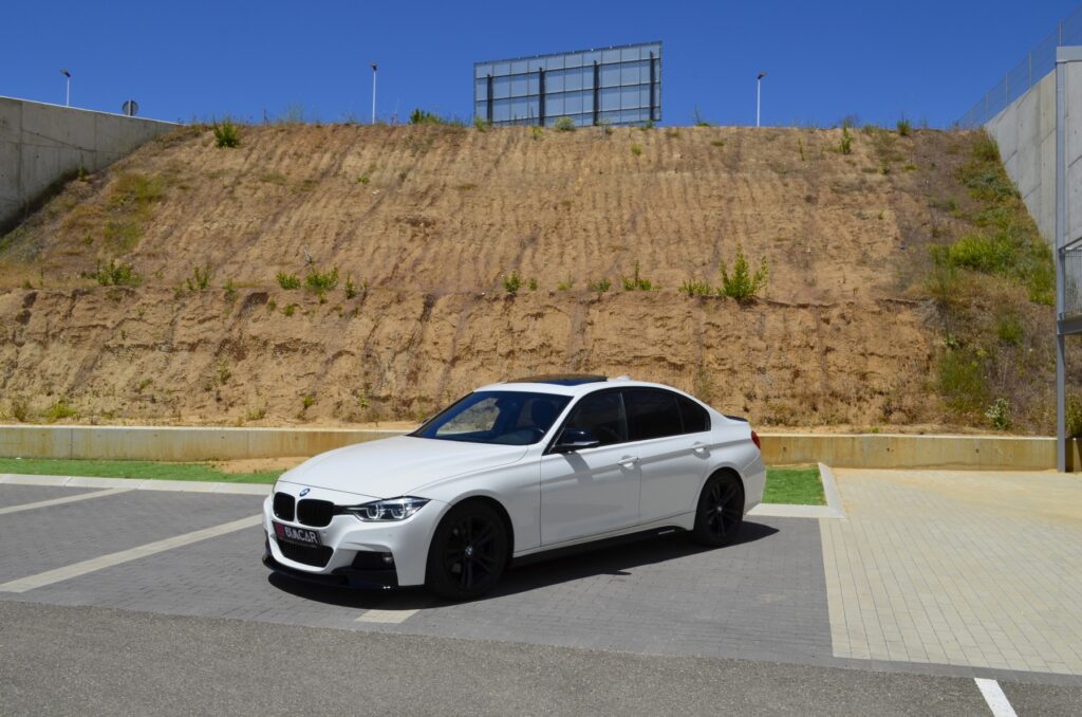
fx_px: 990
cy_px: 358
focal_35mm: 33
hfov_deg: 57.3
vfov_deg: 39.8
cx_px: 541
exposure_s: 1/200
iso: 100
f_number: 13
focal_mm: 22
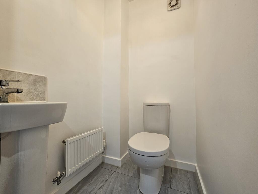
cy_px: 97
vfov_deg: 89.9
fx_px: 97
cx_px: 129
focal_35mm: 13
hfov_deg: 106.2
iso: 125
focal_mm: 2.2
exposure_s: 1/50.3
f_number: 2.2
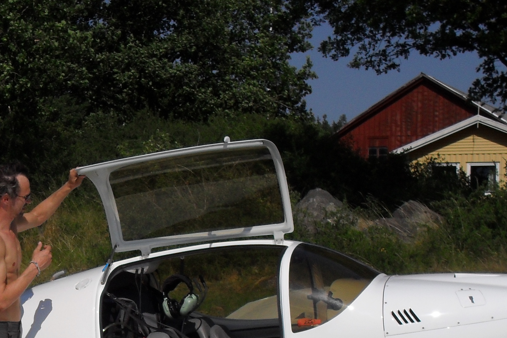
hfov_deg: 22.6
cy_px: 347
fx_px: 1254
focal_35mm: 89
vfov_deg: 15.1
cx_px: 104
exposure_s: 1/500
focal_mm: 7.5
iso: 100
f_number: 9.2
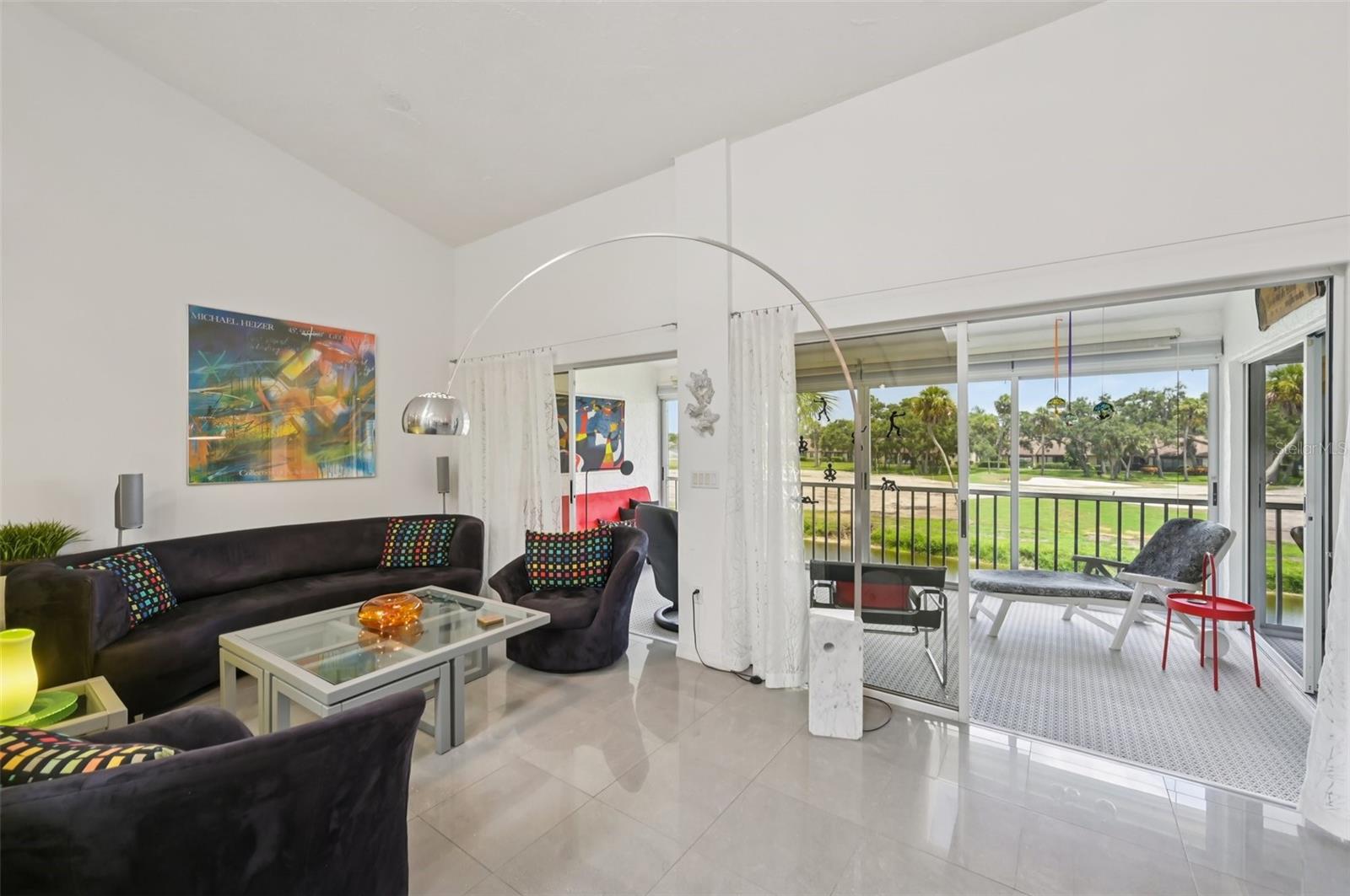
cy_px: 448
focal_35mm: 14
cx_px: 675
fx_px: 524
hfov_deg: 104.3
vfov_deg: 81.1
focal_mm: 14
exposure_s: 1/80
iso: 400
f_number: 8
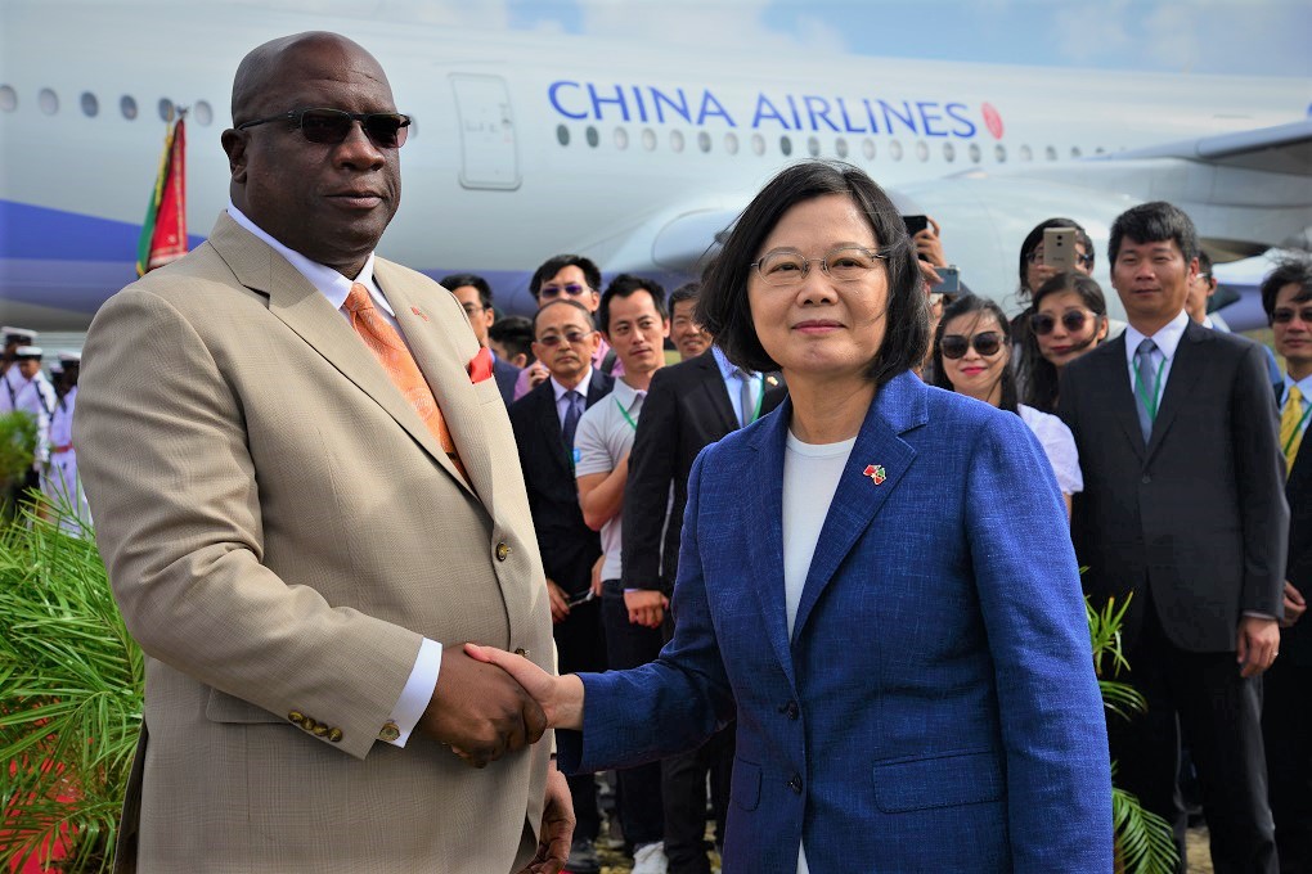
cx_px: 656
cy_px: 437
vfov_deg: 21.9
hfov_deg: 32.4
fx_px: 2259
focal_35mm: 62
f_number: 8
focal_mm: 62
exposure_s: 1/250
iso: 100
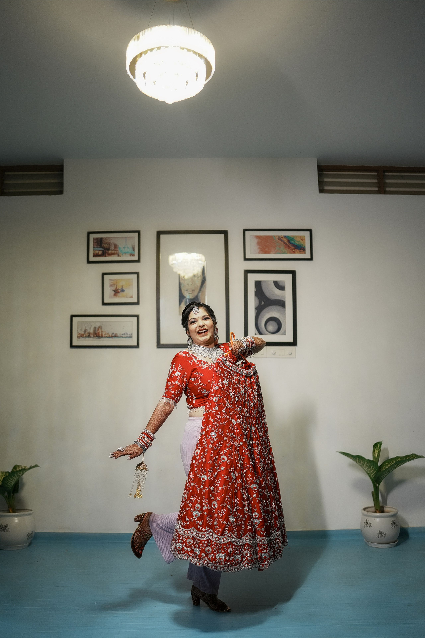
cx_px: 212
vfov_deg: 54.4
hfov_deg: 37.9
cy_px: 319
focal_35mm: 35
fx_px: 620
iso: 400
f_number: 1.4
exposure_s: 1/250
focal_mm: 35
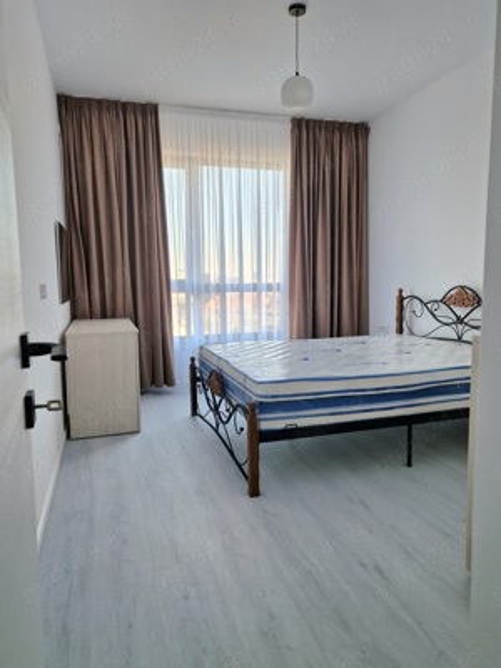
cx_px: 250
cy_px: 334
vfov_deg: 73.9
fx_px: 444
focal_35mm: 23
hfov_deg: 58.9
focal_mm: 5.4
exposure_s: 1/182
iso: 64
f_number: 1.8
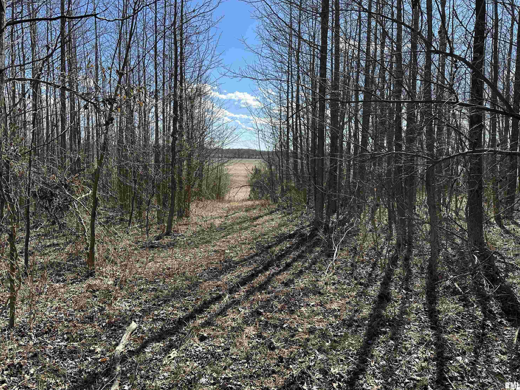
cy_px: 188
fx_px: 376
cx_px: 261
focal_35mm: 25
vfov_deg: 54.9
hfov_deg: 69.4
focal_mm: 6.86
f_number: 1.78
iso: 80
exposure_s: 1/2155
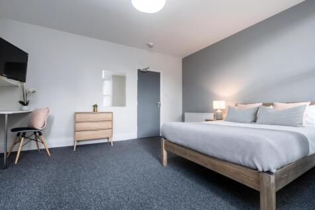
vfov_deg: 73.7
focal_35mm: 16
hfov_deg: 96.8
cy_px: 105
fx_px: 140
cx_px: 158
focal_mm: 16
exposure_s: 1/20
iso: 320
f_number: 7.1
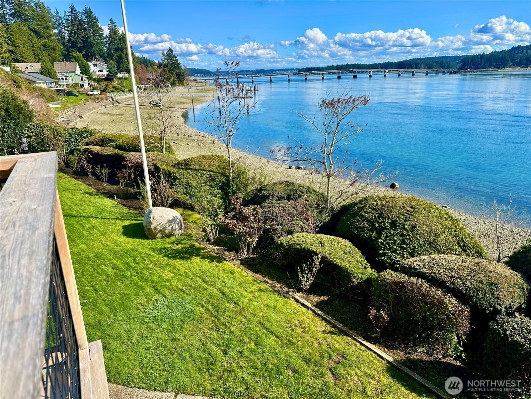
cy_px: 200
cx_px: 266
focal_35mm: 24
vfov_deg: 56.8
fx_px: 368
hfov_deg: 71.6
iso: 80
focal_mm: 6.86
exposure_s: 1/3058
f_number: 1.78
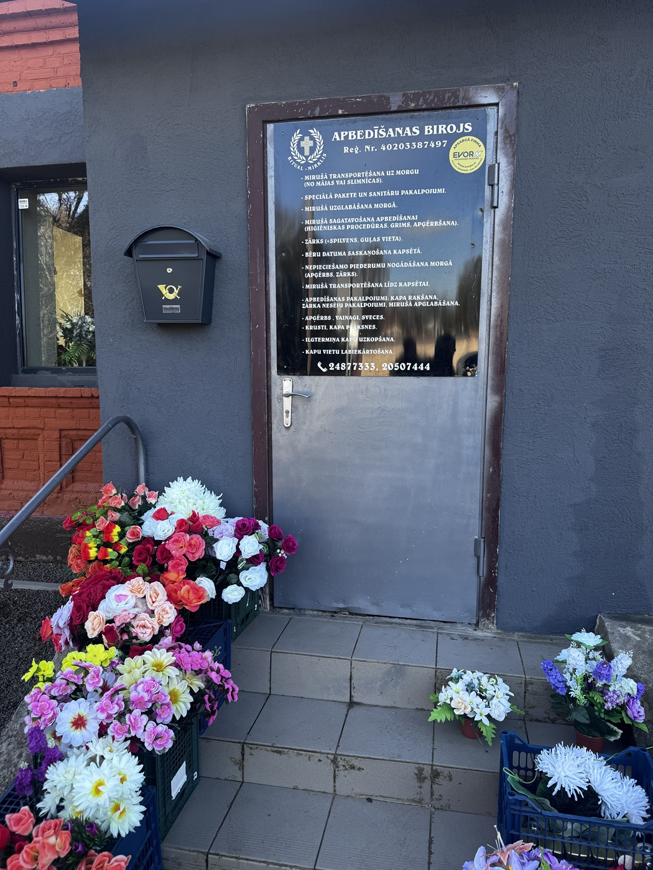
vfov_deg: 71.6
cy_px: 435
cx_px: 326
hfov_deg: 56.8
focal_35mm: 24
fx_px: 604
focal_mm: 6.76
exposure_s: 1/470
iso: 80
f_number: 1.78
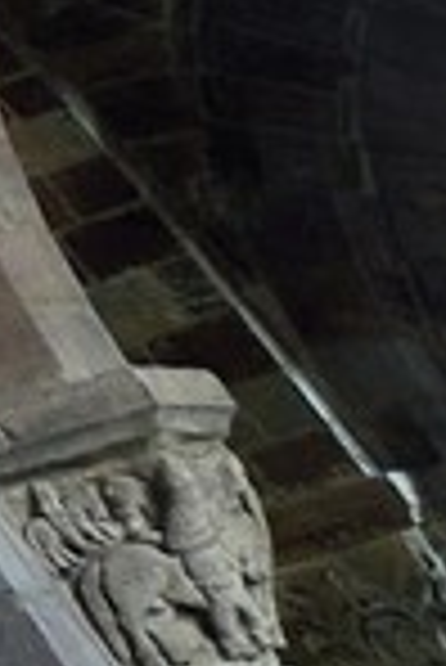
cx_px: -2653
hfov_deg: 4.4
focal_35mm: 151
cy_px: -1377
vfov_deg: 9.9
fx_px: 2799
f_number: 7.1
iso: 800
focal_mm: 14
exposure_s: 1/40
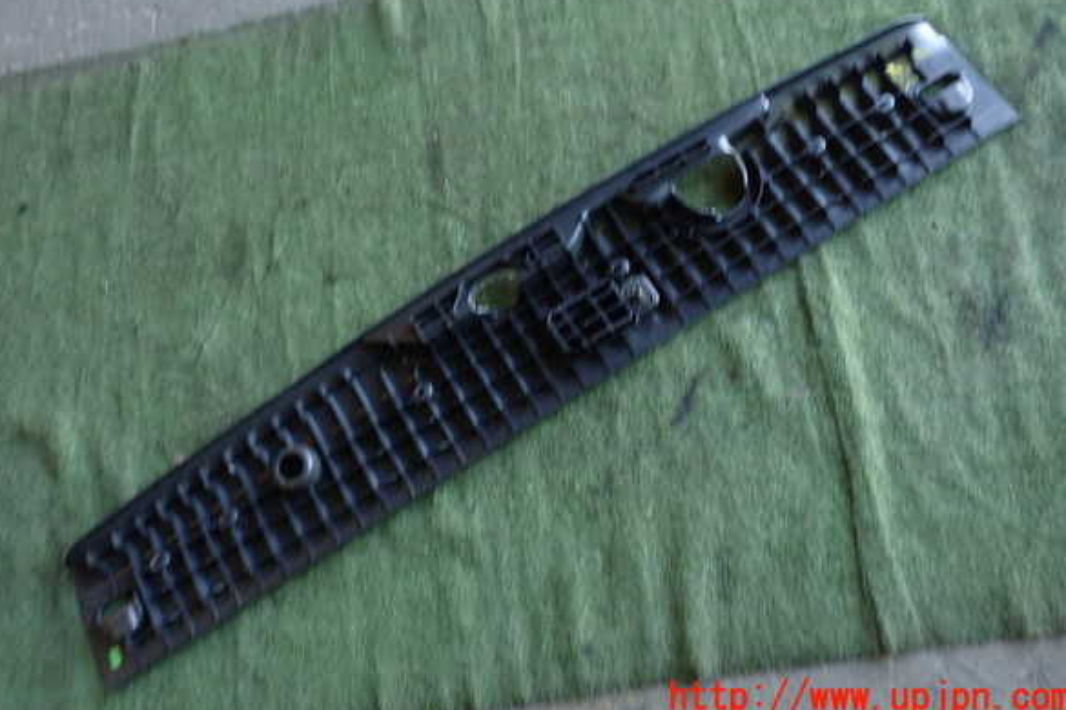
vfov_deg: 41.0
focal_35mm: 32
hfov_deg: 58.7
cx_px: 534
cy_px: 311
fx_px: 947
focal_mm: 5.4
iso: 200
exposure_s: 1/40
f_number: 2.3
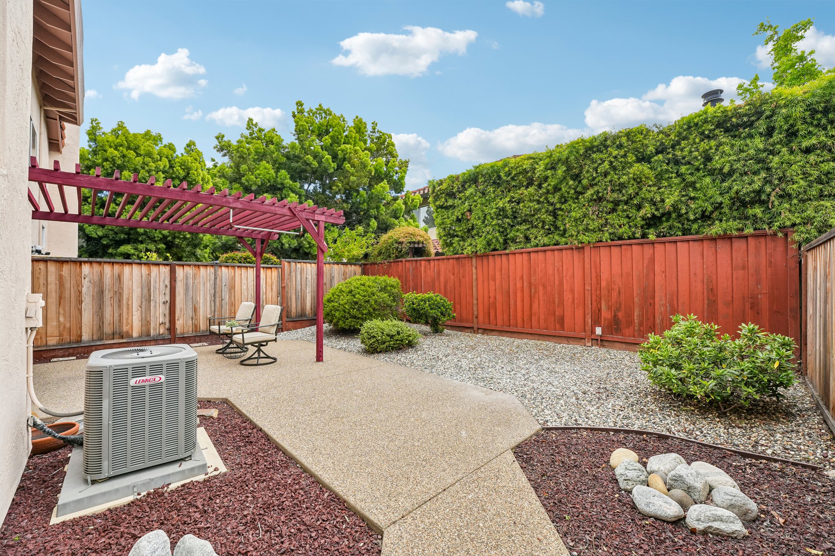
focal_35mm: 14
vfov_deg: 81.2
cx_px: 418
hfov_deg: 104.3
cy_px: 278
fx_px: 325
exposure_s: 1/500
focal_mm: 14
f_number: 8
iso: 640
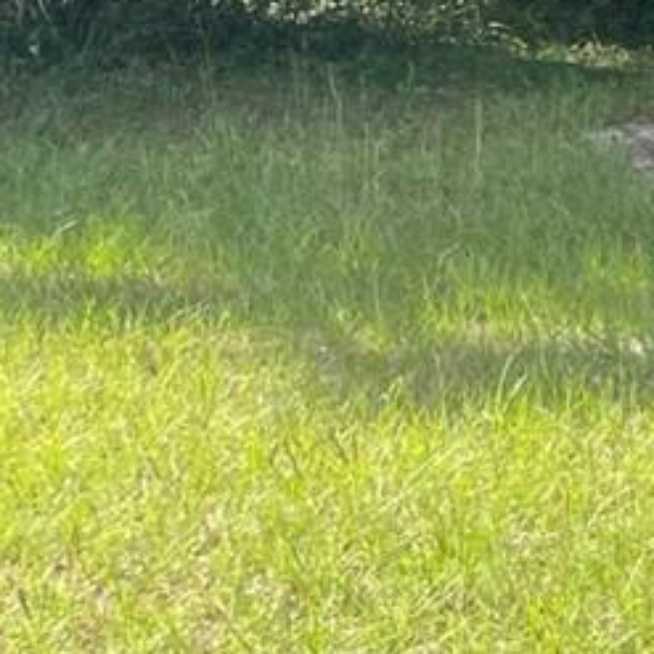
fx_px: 3185
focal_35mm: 149
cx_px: 2052
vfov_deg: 11.5
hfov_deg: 9.1
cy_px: -167
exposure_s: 1/484
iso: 32
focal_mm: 5.1
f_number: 1.6
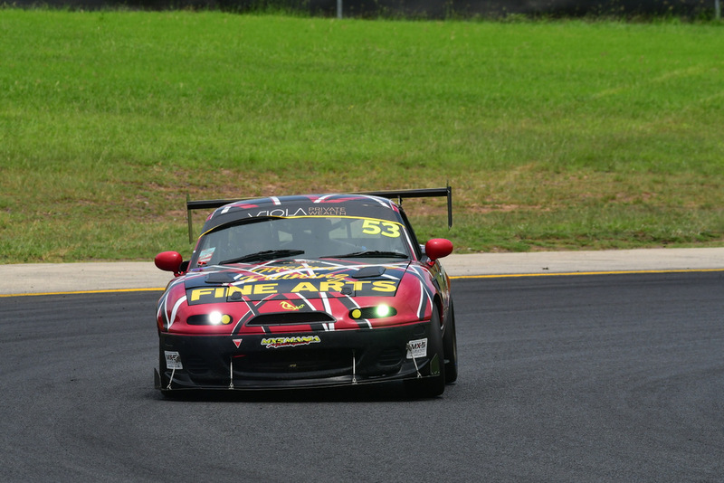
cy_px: 242
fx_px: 8751
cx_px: 362
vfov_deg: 3.2
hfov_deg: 4.7
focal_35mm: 435
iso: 400
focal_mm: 290
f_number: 11
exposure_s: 1/640
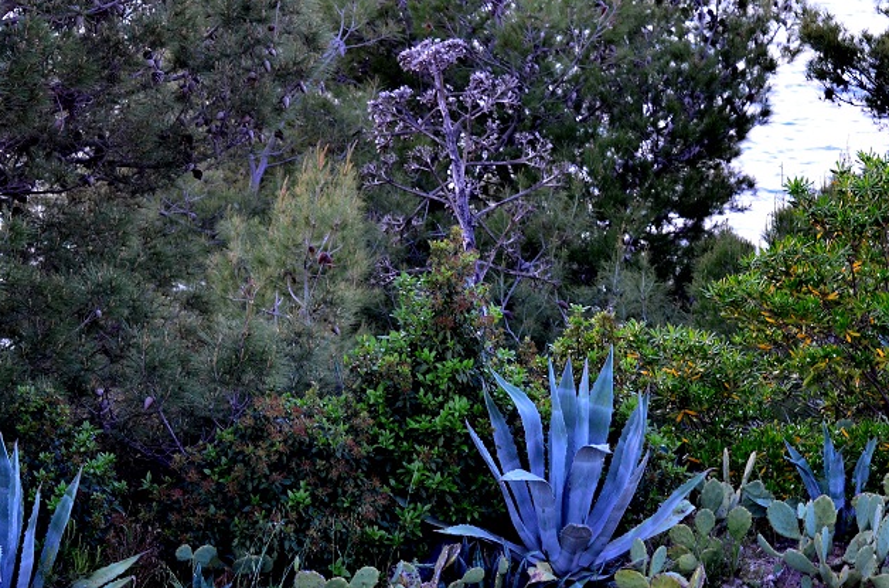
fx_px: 4704
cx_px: 536
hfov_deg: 10.8
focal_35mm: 191
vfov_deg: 7.1
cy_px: 176
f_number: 5.6
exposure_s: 1/30
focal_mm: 80
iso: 450
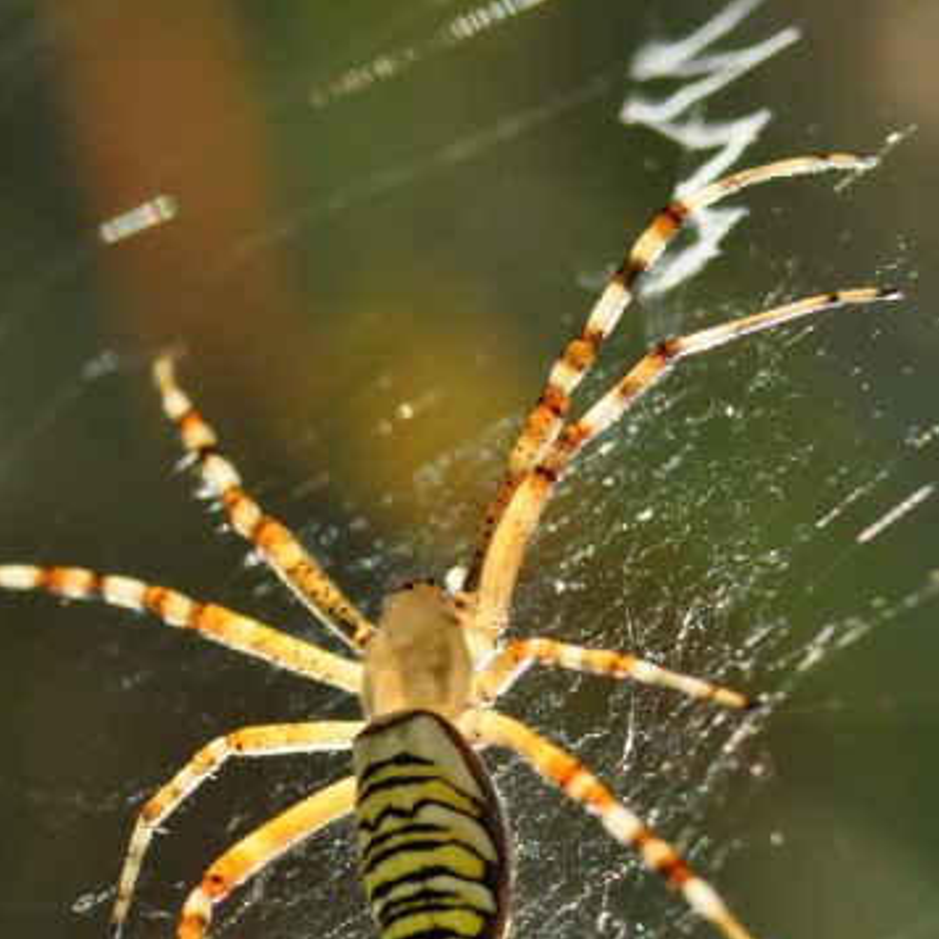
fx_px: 14731
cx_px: 383
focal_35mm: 480
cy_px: 671
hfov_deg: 3.7
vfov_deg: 3.7
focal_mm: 210
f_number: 4.8
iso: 1600
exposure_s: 1/320
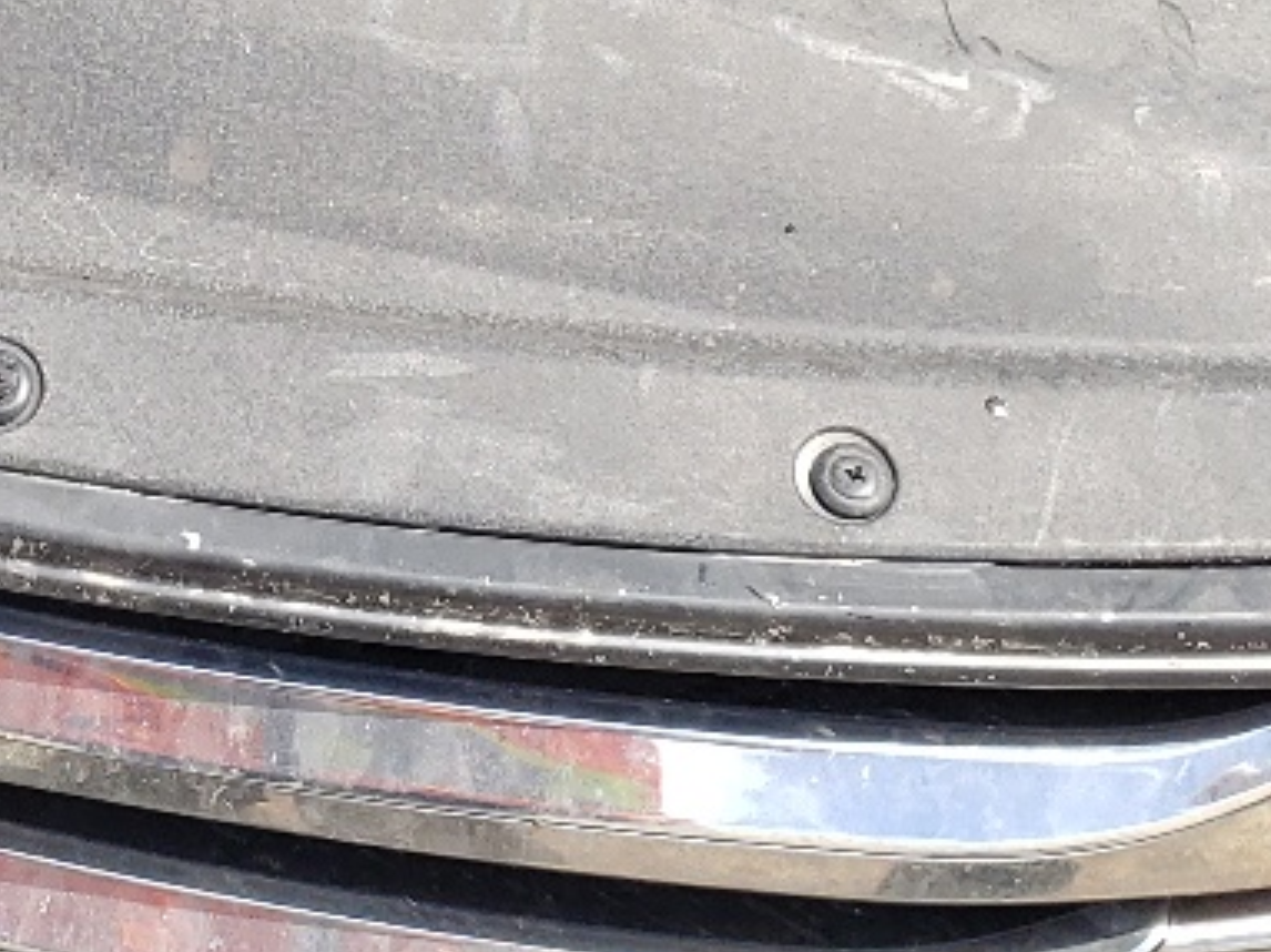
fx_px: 4000
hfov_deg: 17.3
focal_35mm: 109
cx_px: -216
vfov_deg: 13.2
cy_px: -206
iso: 50
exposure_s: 1/1429
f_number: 1.5
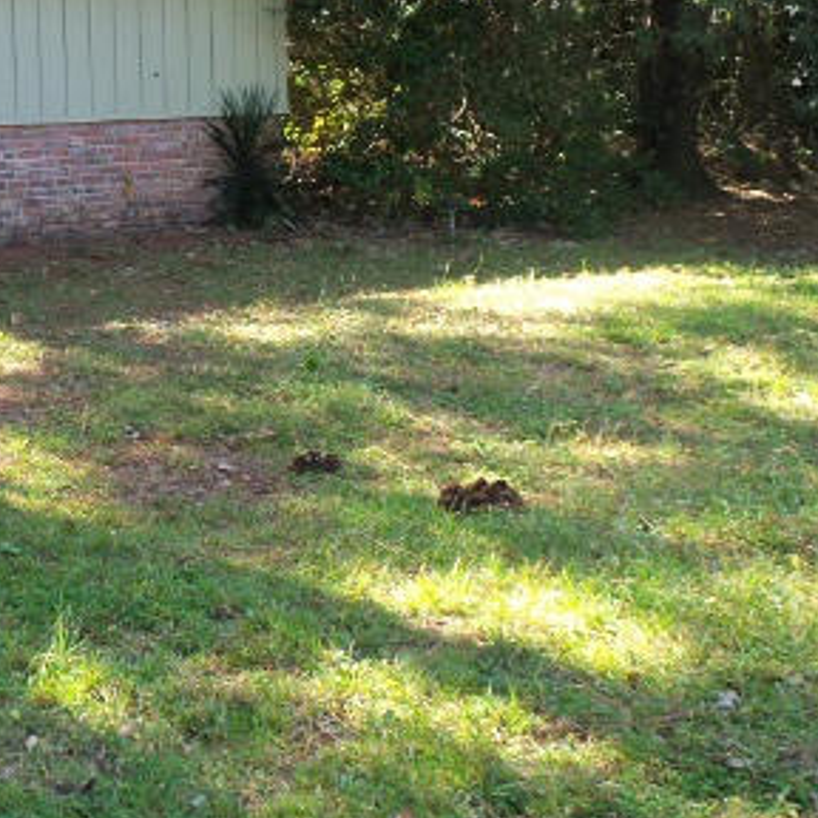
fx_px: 1524
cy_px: 193
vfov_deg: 29.5
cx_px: 136
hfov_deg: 29.2
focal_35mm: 57
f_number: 3.4
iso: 80
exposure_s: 1/60
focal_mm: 5.2
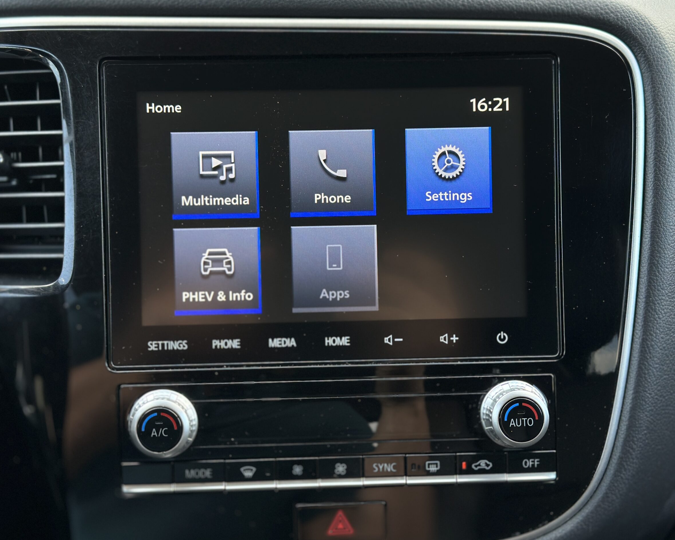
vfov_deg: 29.7
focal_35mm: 51
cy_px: 271
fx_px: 1019
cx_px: 325
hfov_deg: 36.7
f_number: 1.78
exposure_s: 1/153
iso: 100
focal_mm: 6.86
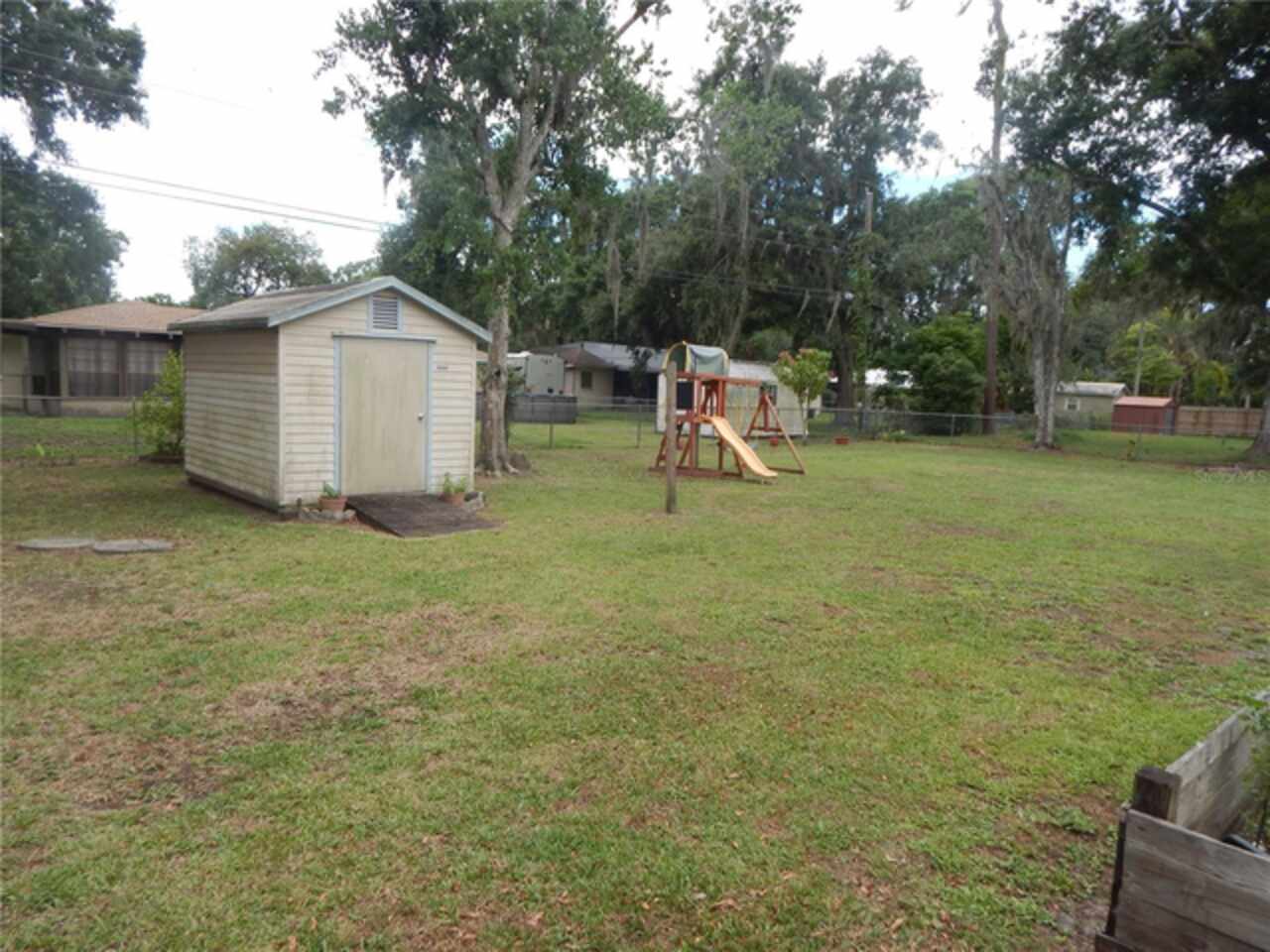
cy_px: 476
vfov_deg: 61.1
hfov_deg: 76.4
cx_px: 635
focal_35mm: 22
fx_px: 807
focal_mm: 4
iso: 125
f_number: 3
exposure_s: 1/800
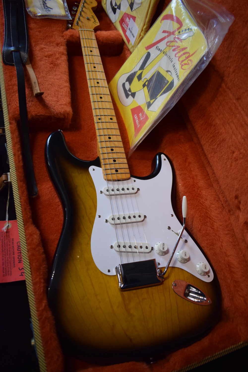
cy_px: 186
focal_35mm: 27
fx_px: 279
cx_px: 124
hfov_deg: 47.9
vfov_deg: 67.4
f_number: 3.5
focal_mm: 18
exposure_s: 1/60
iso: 1100
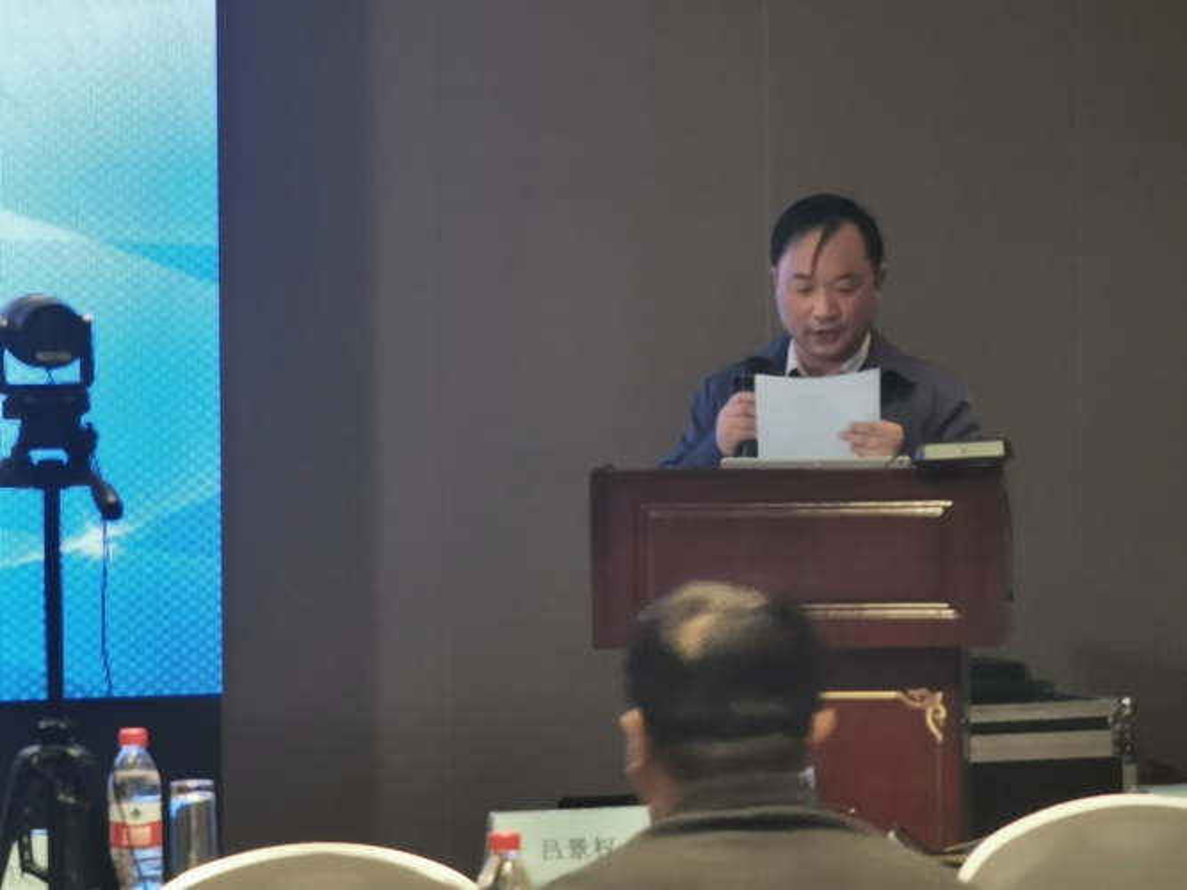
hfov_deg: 11.3
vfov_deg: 8.5
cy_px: 445
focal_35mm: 175
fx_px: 6000
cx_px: 594
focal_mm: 14.46
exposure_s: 1/24
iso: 400
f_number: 3.4
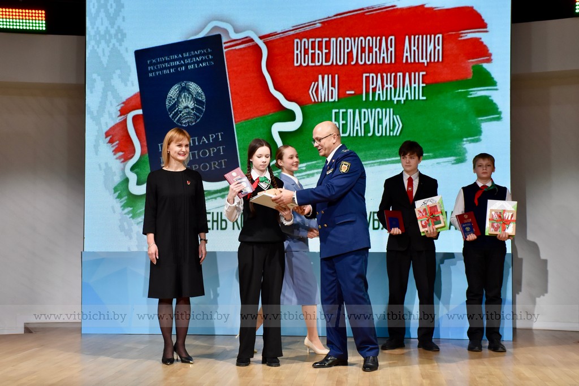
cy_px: 193
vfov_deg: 25.8
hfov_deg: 37.8
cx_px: 290
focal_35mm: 52
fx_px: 844
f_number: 7.1
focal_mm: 35
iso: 1000
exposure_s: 1/200
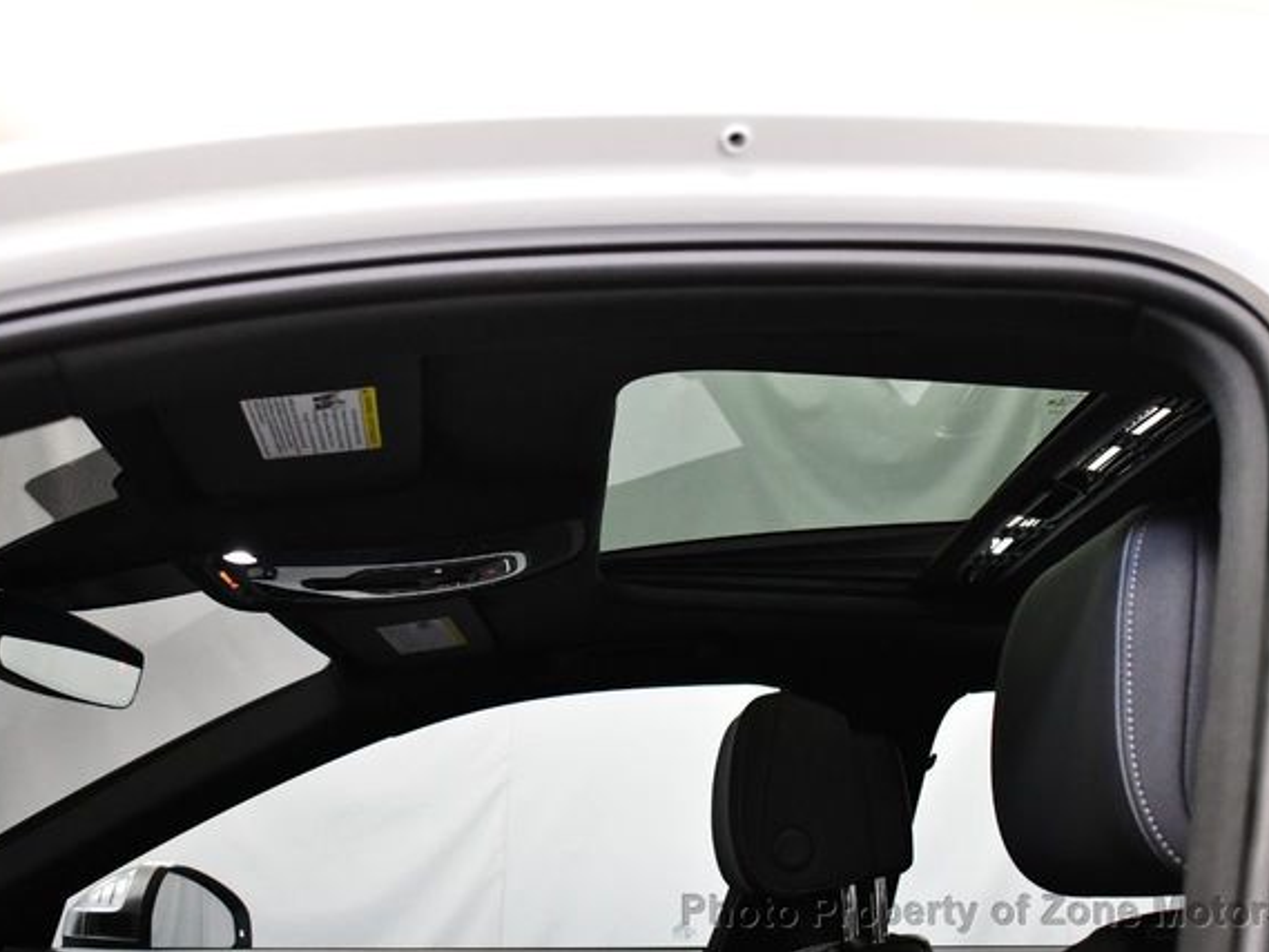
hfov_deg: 47.9
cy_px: 476
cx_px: 649
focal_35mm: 39
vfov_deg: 36.8
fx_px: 1430
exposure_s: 1/125
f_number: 3.5
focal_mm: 18
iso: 2500
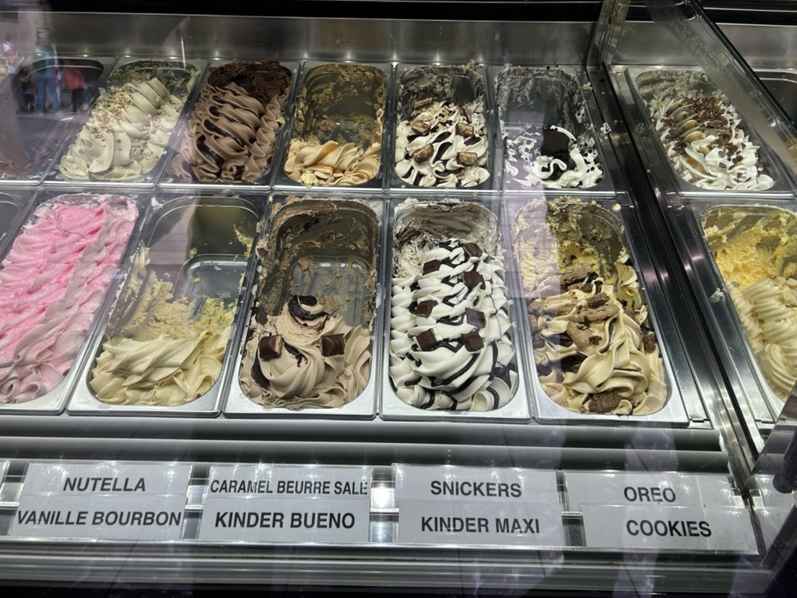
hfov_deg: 67.3
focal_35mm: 26
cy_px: 299
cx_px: 398
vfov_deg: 53.1
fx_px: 599
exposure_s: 1/132
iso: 32
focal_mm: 5.7
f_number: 1.5
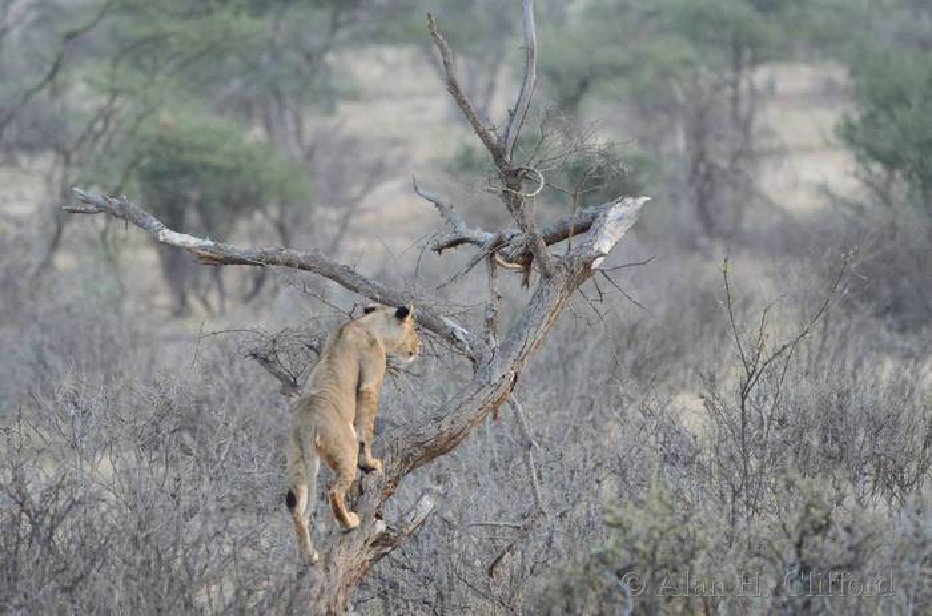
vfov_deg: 2.3
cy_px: 308
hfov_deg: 3.4
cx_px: 466
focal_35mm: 600
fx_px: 15495
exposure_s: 1/500
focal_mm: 400
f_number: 5.6
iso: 3600
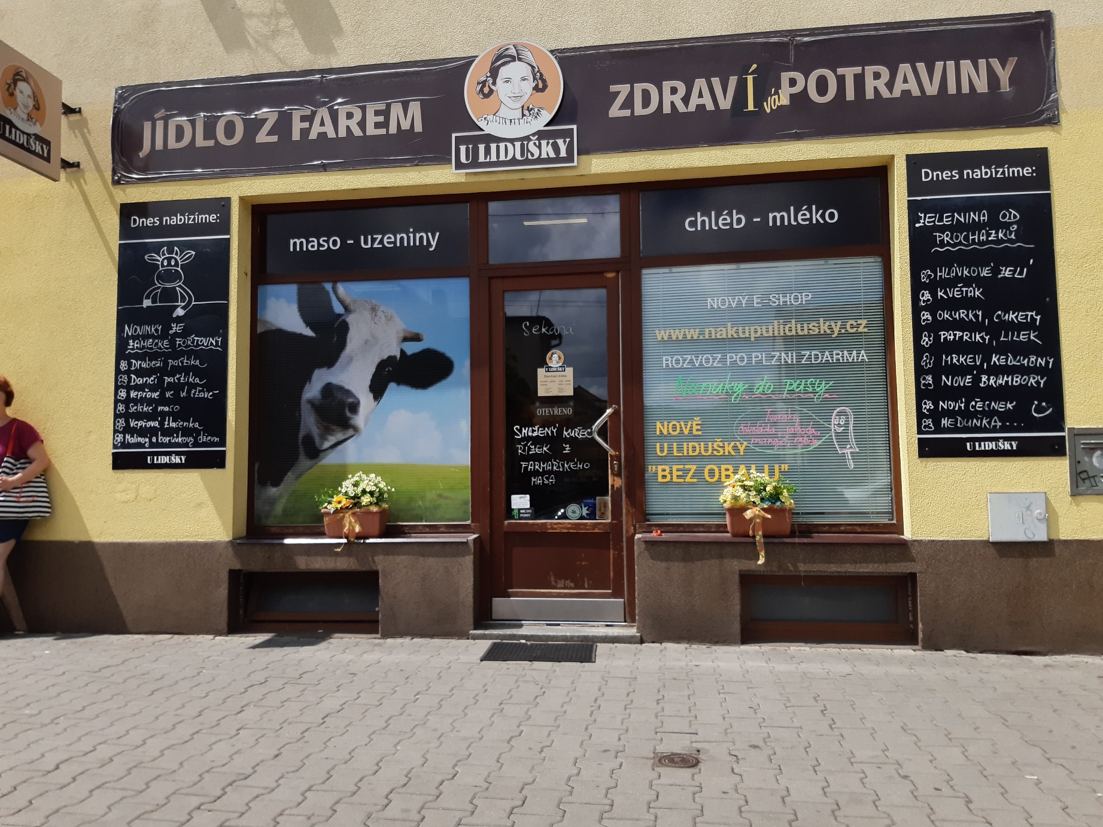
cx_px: 552
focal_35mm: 26
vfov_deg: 53.1
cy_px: 414
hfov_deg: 67.3
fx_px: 828
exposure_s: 1/5000
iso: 40
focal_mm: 3.92
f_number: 1.7
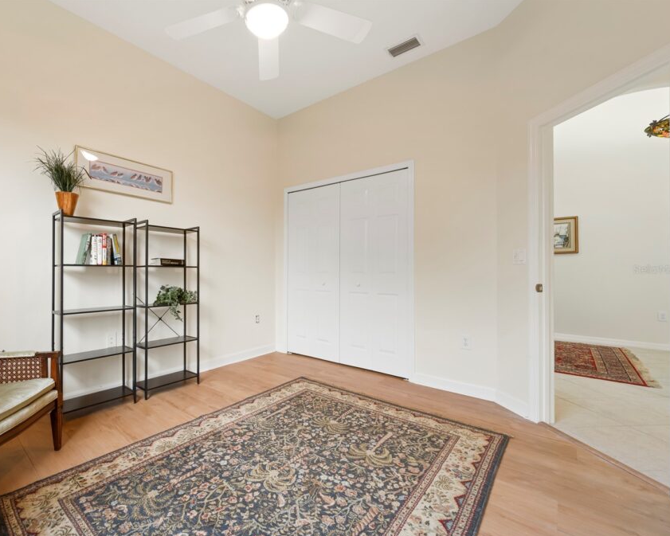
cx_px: 271
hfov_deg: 92.0
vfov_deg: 80.4
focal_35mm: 16
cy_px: 269
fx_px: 317
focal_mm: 14
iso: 320
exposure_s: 1/3
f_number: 8
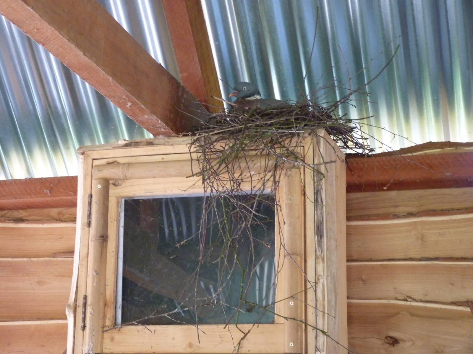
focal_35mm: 78
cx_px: 236
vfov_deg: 18.9
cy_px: 177
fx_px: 1066
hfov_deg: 25.0
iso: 400
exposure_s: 1/15
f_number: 3.4
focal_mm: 13.8
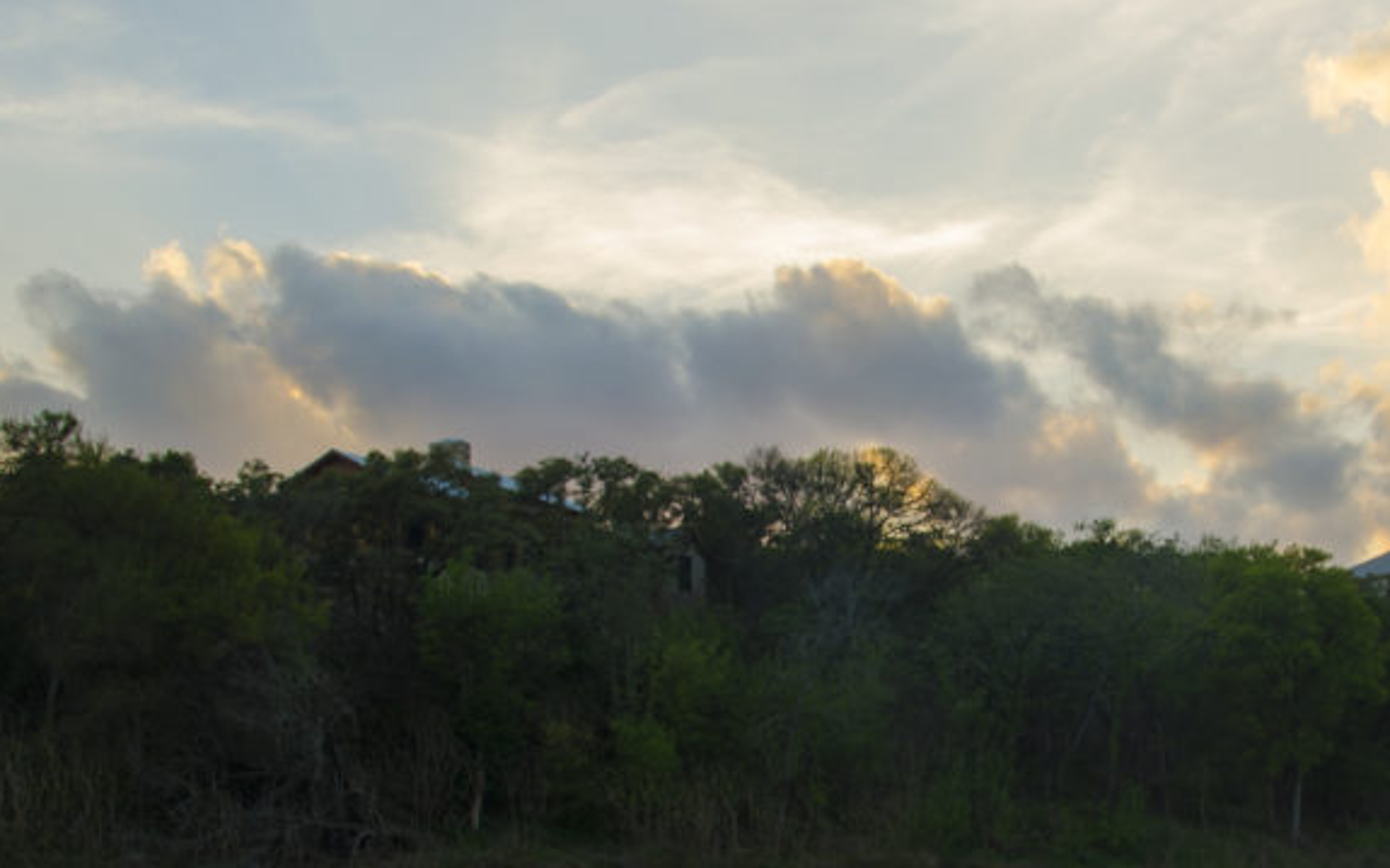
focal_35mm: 60
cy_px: 725
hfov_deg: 33.8
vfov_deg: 21.3
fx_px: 2267
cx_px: 900
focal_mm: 23
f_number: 13
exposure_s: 1/25
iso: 100
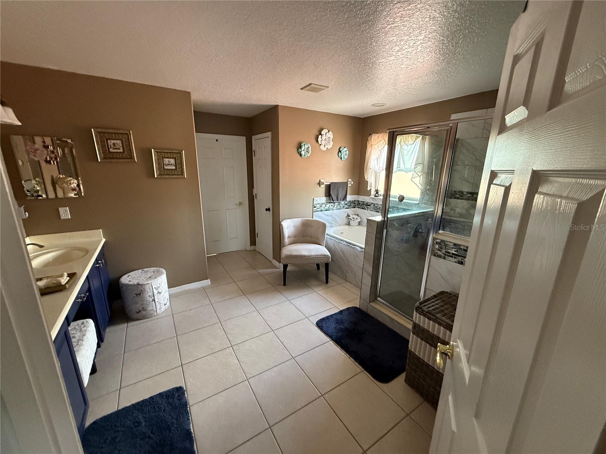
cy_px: 227
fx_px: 245
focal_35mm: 14
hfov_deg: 102.1
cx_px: 303
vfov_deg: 85.7
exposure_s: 1/120
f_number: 2.2
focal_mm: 2.22
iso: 640
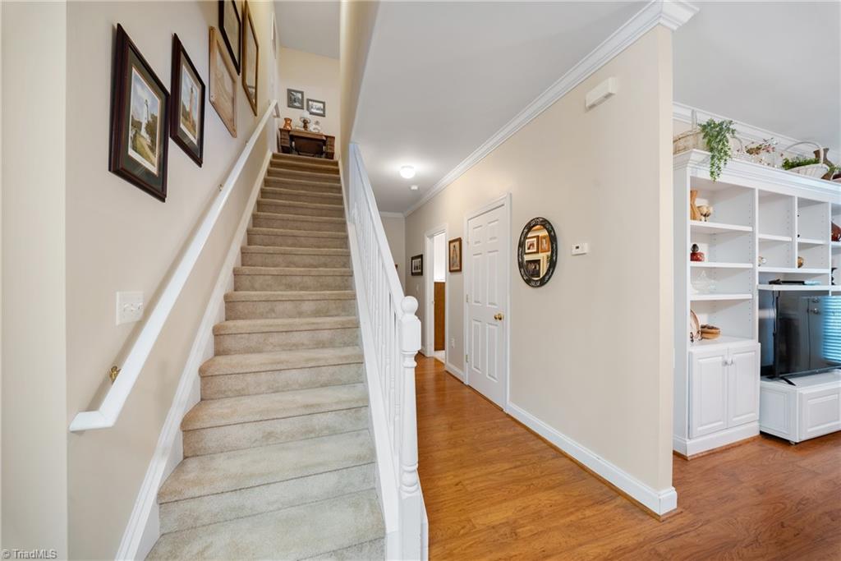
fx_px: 280
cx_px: 420
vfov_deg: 90.0
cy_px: 280
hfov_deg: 112.6
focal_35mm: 12
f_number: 9
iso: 250
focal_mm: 12
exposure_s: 1.6
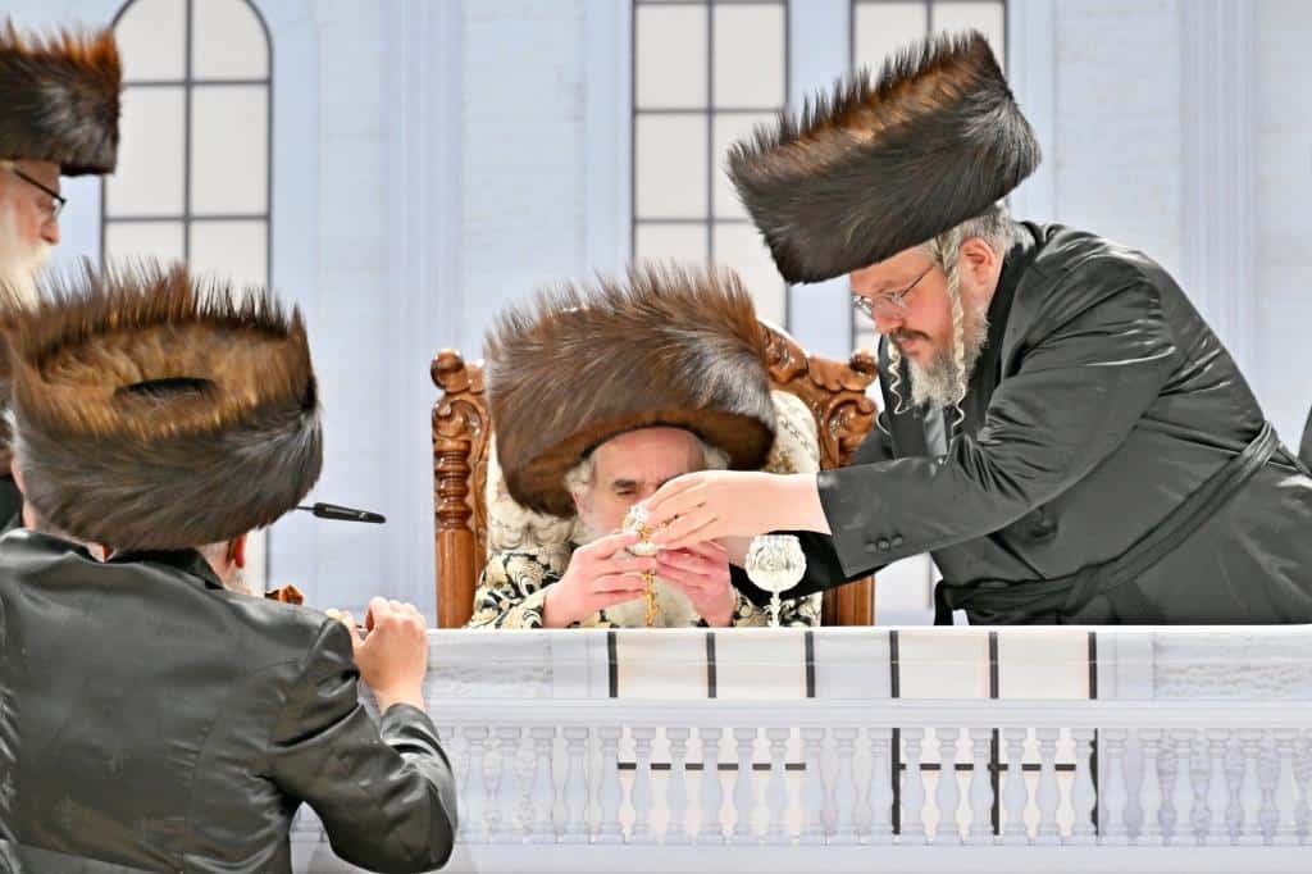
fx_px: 10383
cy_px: 437
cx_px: 656
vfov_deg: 4.8
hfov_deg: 7.2
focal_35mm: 285
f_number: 2.8
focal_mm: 190
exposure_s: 1/160
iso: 500
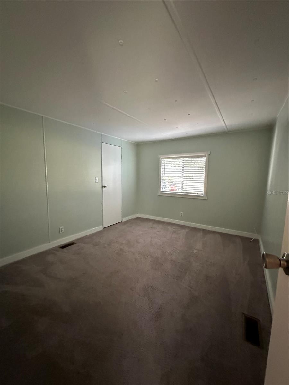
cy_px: 192
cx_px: 144
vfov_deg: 102.1
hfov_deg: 85.7
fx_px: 156
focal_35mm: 14
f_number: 2.2
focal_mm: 2.22
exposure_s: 1/60
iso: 800
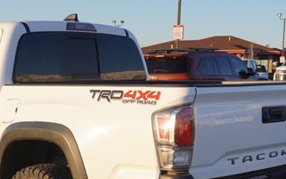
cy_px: 171
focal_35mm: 74
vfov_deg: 17.3
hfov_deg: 27.6
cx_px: 81
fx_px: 577
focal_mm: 25
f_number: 7.1
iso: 100
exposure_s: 1/160
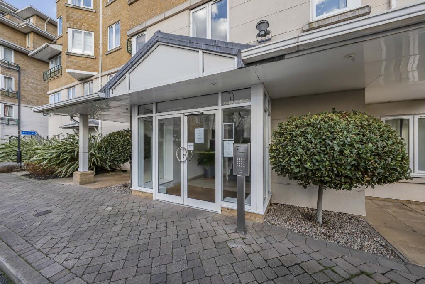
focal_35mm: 13
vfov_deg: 85.4
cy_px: 142
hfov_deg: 108.3
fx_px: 153
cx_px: 212
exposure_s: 1/125
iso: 320
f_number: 9
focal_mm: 13
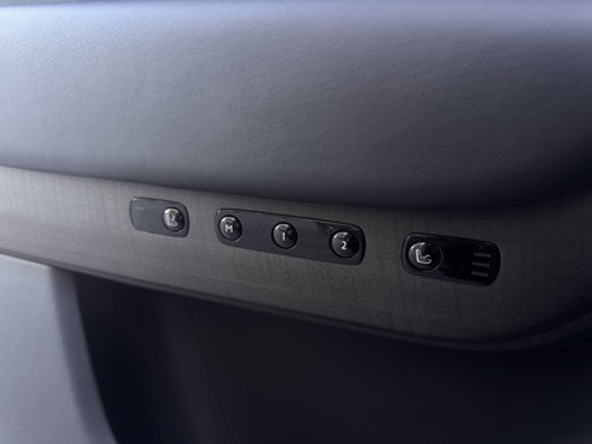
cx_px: 296
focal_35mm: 24
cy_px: 222
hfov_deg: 71.6
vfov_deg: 56.8
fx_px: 410
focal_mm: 6.76
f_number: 1.78
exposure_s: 1/62
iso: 125
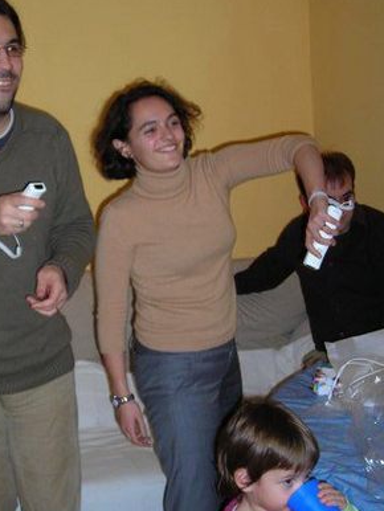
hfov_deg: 24.6
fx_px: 872
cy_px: 241
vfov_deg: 32.7
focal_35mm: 59
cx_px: 111
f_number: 3.2
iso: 114
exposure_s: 1/60.1
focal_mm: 6.3
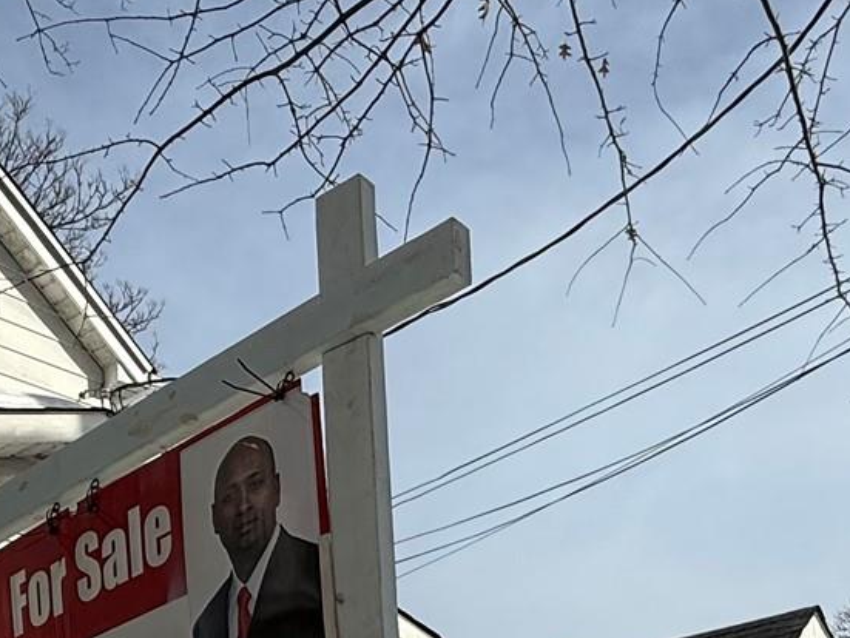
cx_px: 400
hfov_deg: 36.8
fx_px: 1278
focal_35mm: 52
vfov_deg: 25.2
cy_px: 774
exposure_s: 1/3125
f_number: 2.2
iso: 50
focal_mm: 2.22
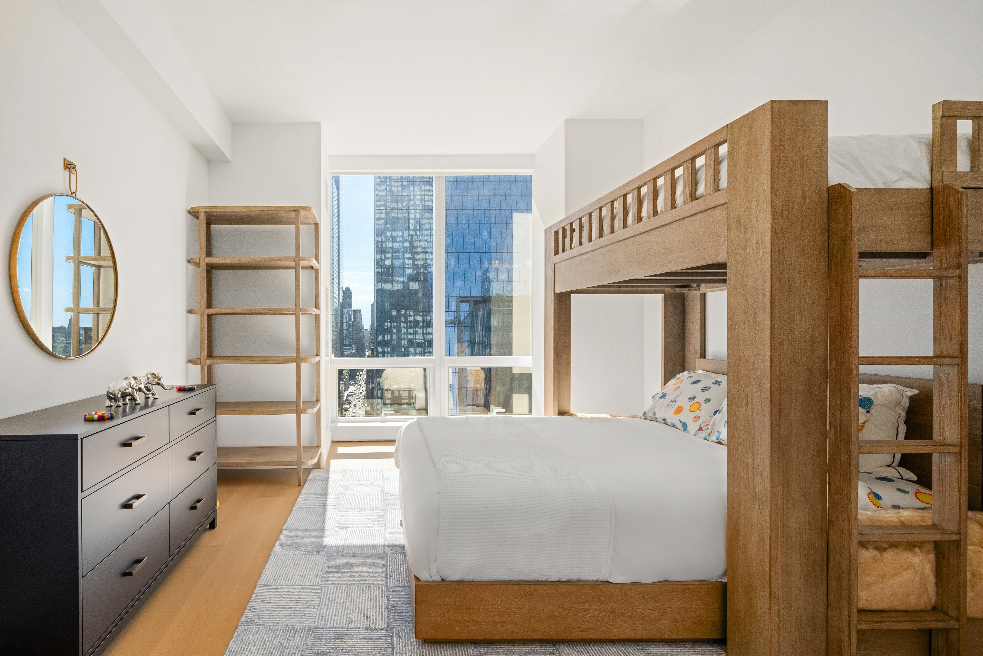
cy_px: 328
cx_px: 492
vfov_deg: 70.4
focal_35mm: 17
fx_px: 464
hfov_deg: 93.3
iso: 1000
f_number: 13
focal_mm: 17
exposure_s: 1/125
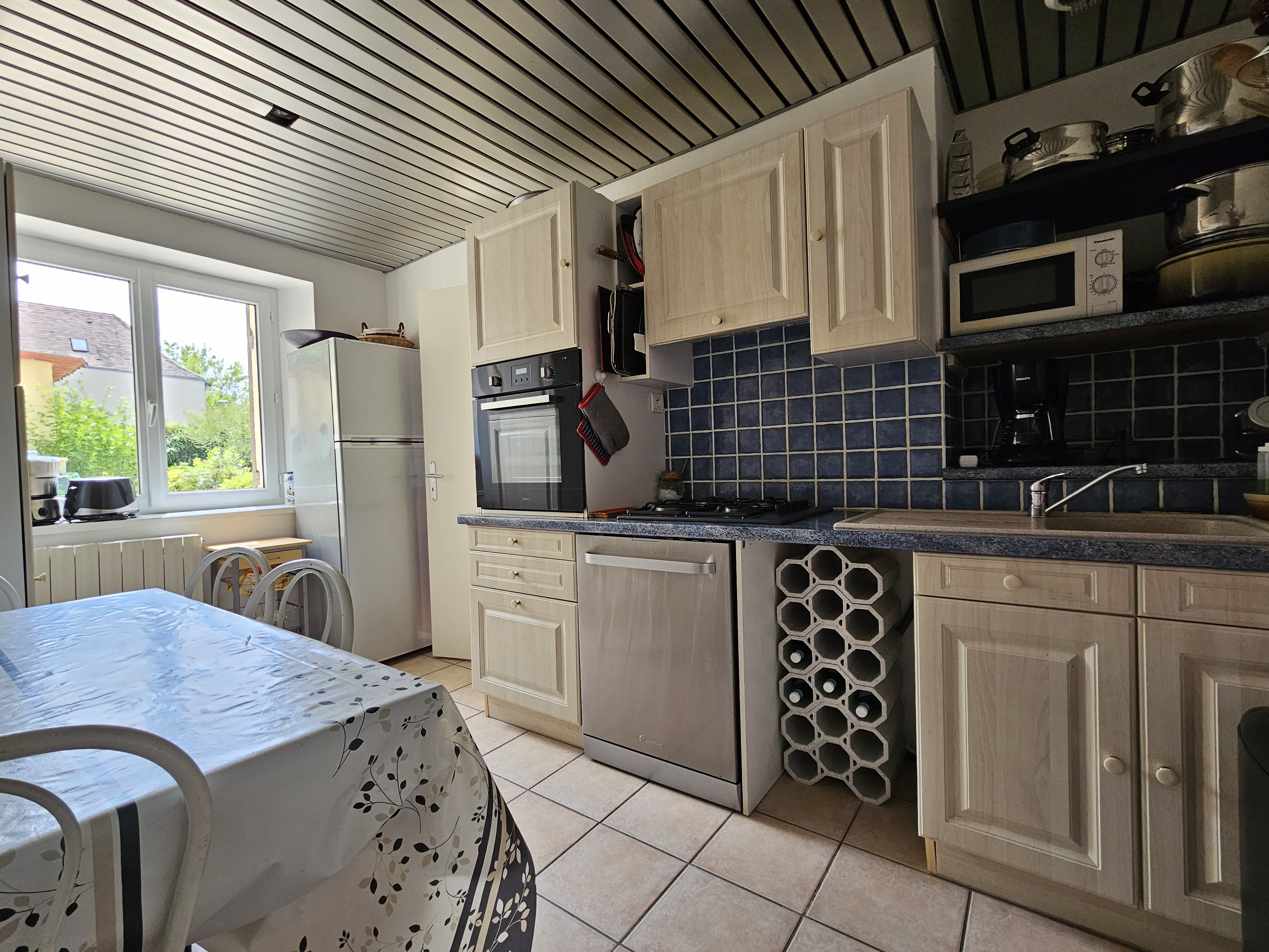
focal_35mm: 14
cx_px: 619
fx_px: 513
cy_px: 477
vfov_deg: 85.7
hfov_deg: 102.0
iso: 100
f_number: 2.2
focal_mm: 2.2
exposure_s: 1/190
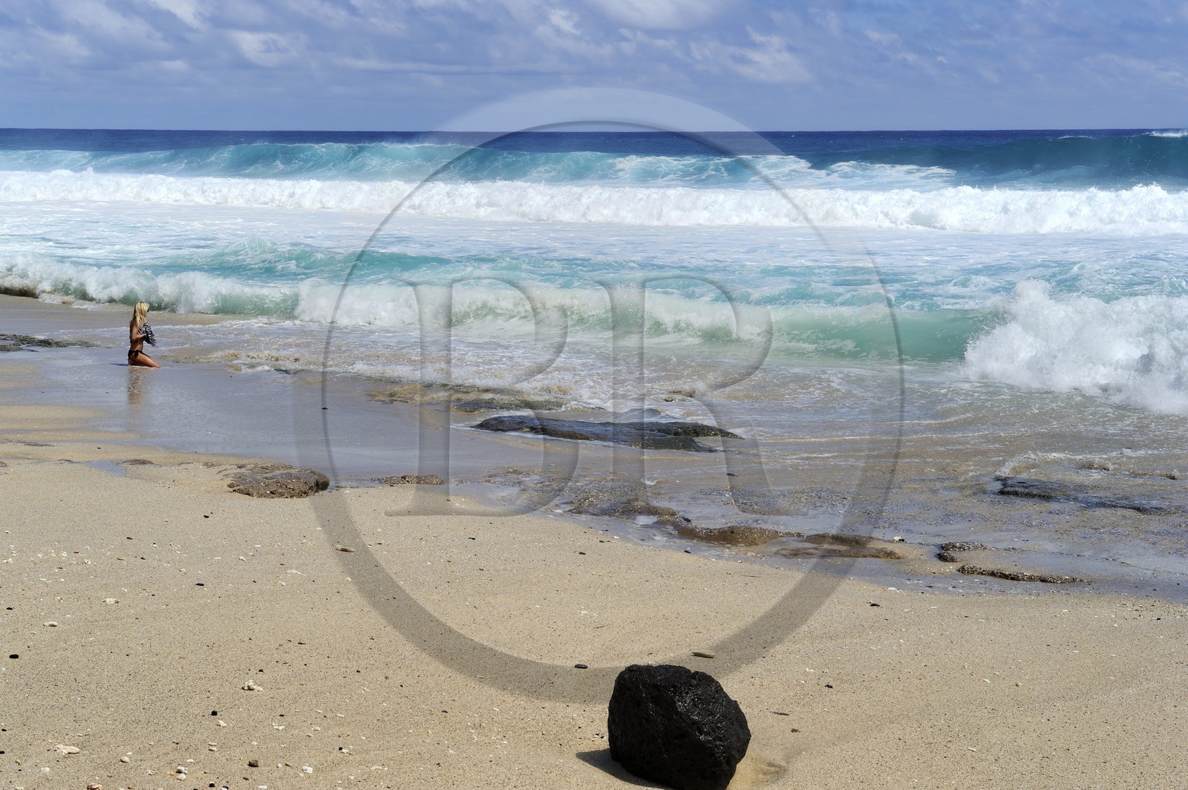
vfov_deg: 23.3
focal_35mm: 58
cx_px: 594
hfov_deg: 34.5
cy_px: 395
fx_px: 1912
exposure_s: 1/320
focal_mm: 58
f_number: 14
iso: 200
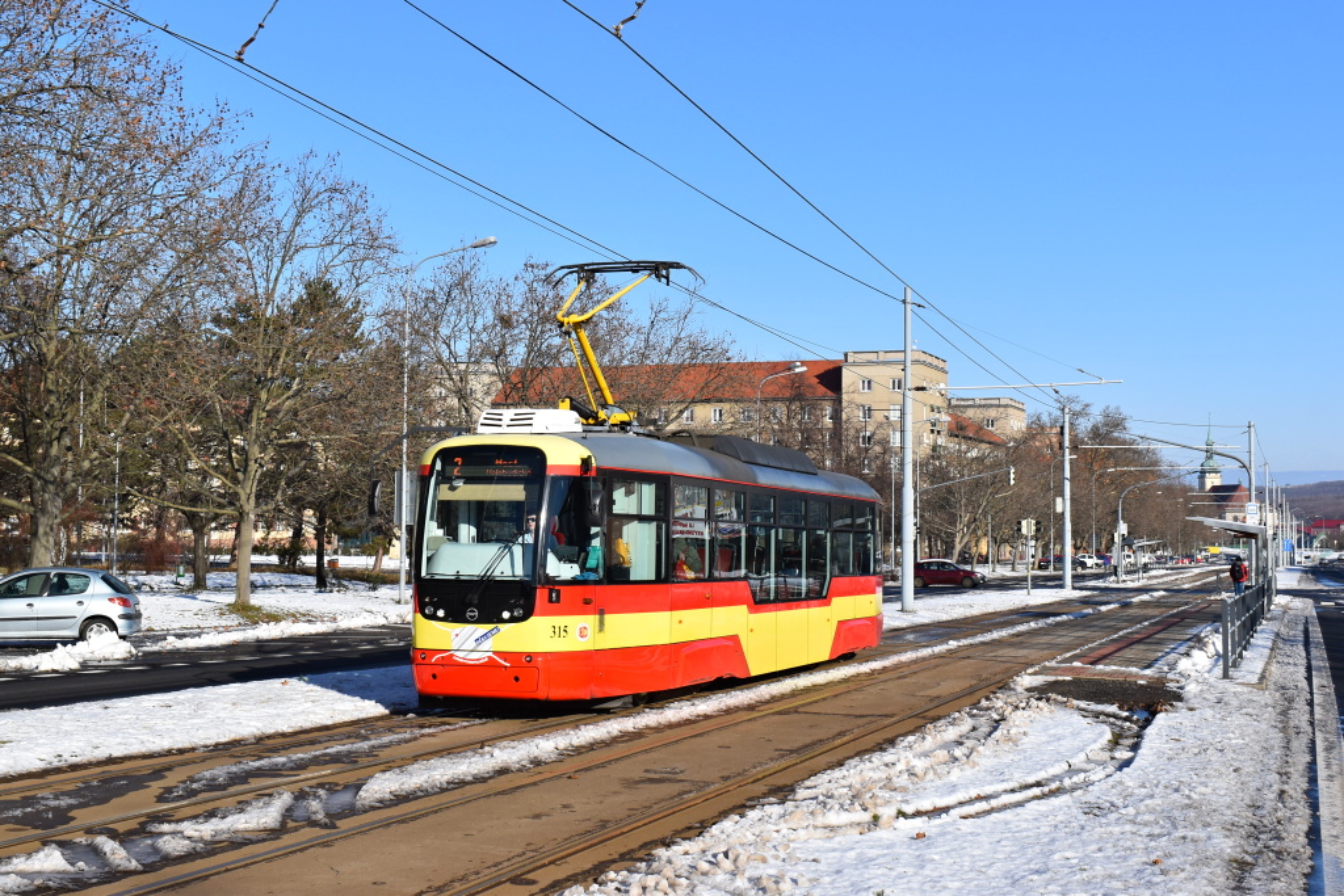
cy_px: 448
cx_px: 672
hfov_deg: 45.0
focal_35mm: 44
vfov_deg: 30.9
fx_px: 1624
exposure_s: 1/500
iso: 200
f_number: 10
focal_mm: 29
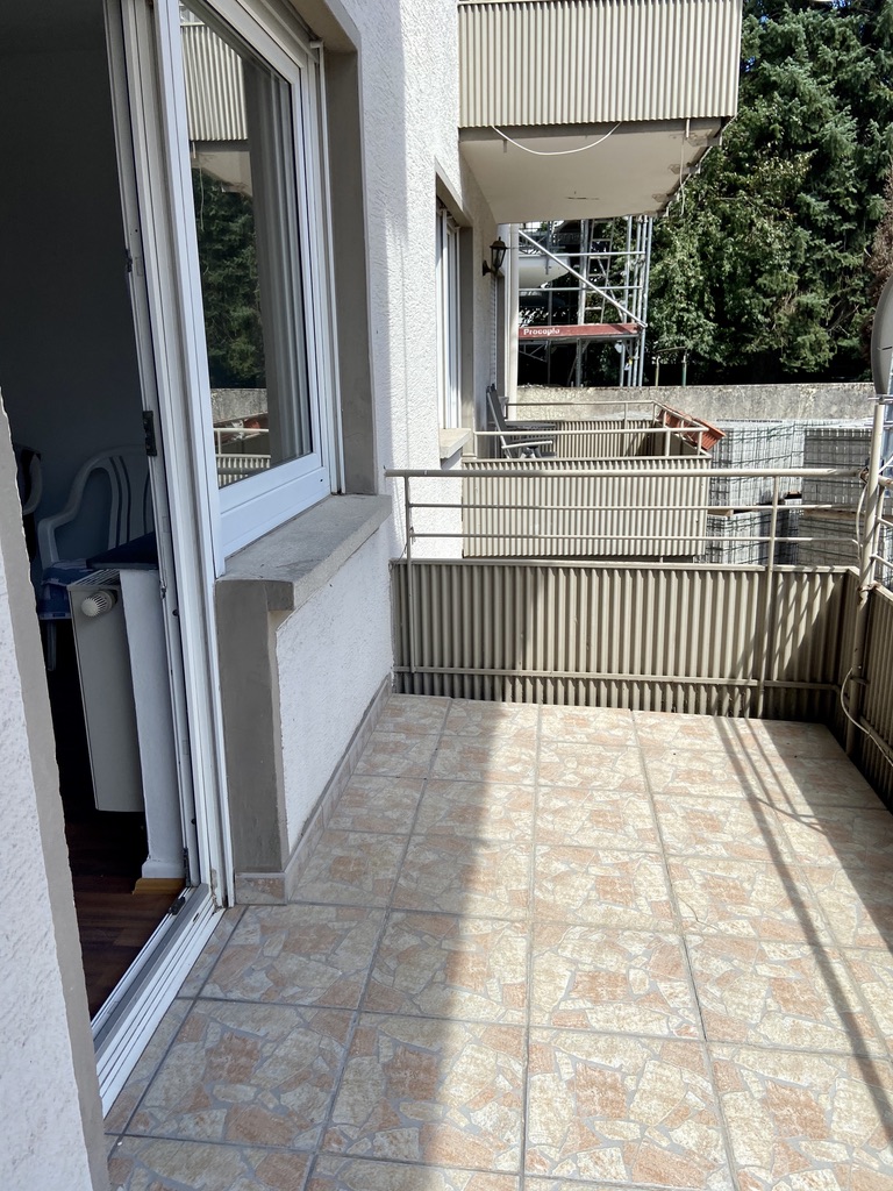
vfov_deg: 67.3
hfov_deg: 53.1
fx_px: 894
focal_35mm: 26
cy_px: 596
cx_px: 446
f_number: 1.8
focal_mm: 4.25
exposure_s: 1/1395
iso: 32
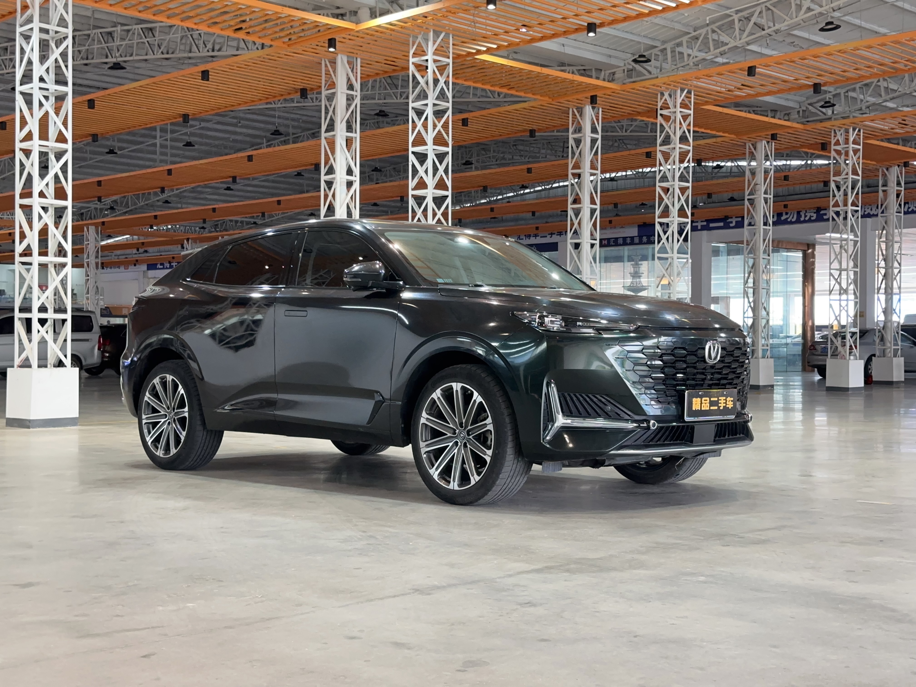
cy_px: 344
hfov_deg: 39.7
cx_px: 458
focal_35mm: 48
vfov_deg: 30.3
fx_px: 1270
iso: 125
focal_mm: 6.86
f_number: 1.78
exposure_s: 1/50
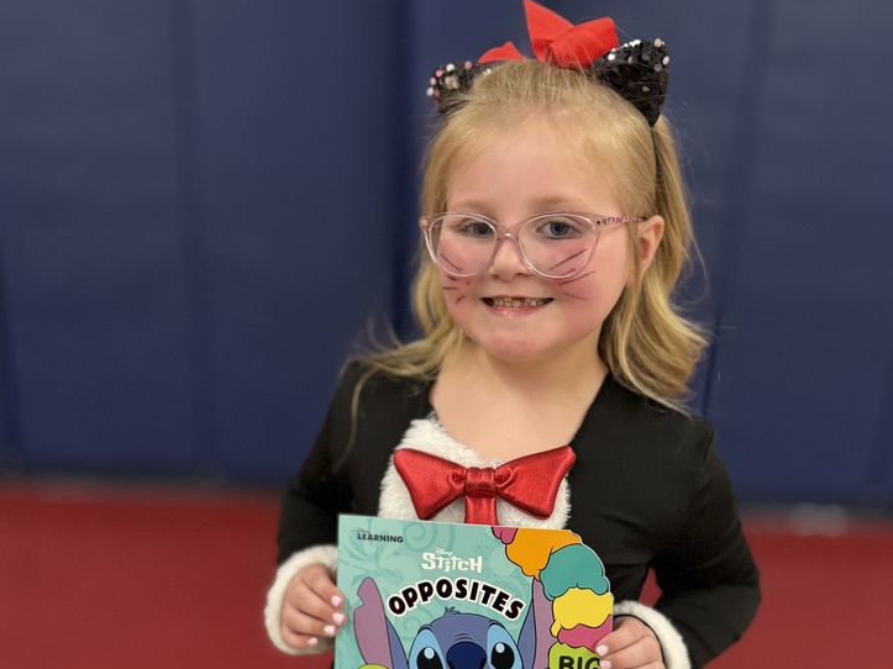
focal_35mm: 34
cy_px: 470
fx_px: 877
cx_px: 467
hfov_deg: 53.9
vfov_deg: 41.0
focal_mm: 6.76
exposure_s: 1/60
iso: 500
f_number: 1.78
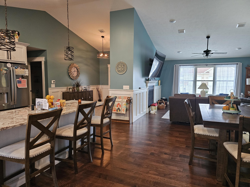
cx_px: 125
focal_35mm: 23
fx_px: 166
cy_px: 94
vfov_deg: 58.9
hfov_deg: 73.9
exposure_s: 1/120
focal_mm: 6.3
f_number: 1.7
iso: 640
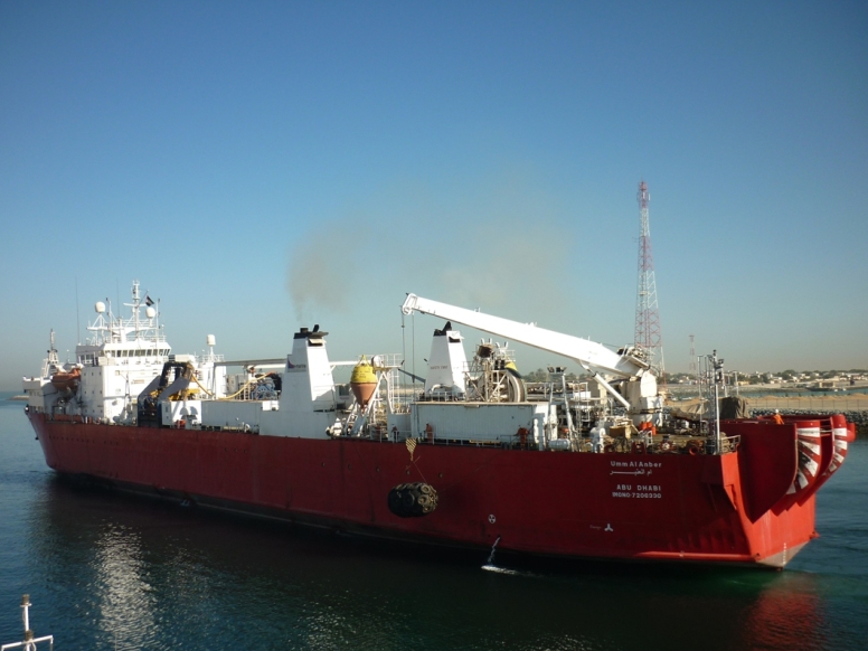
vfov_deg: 41.8
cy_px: 332
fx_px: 853
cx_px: 424
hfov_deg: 54.0
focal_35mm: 34
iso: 80
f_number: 8
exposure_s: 1/160
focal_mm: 5.5
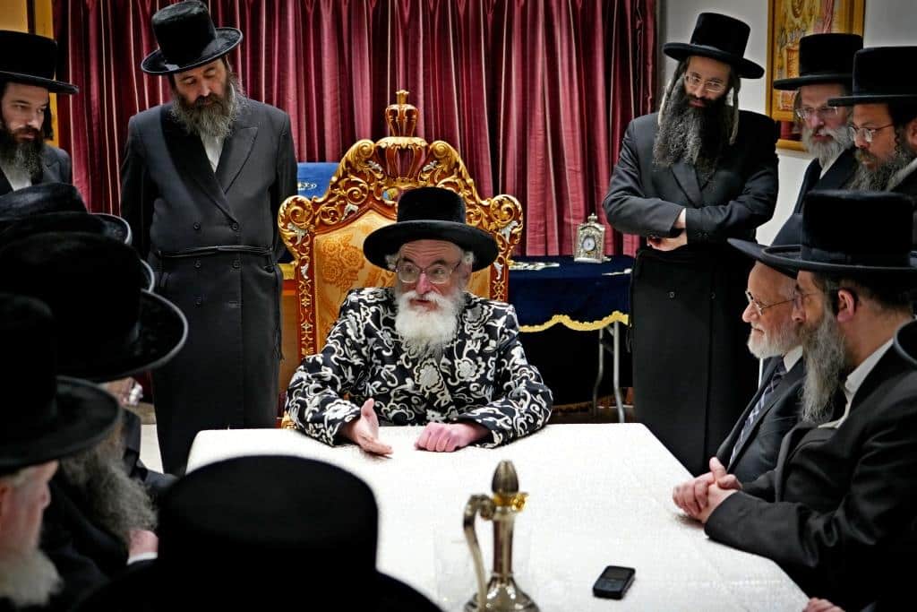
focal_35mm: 54
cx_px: 458
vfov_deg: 25.1
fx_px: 1376
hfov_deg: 36.9
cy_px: 306
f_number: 4.5
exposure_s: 1/160
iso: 2500
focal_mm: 54
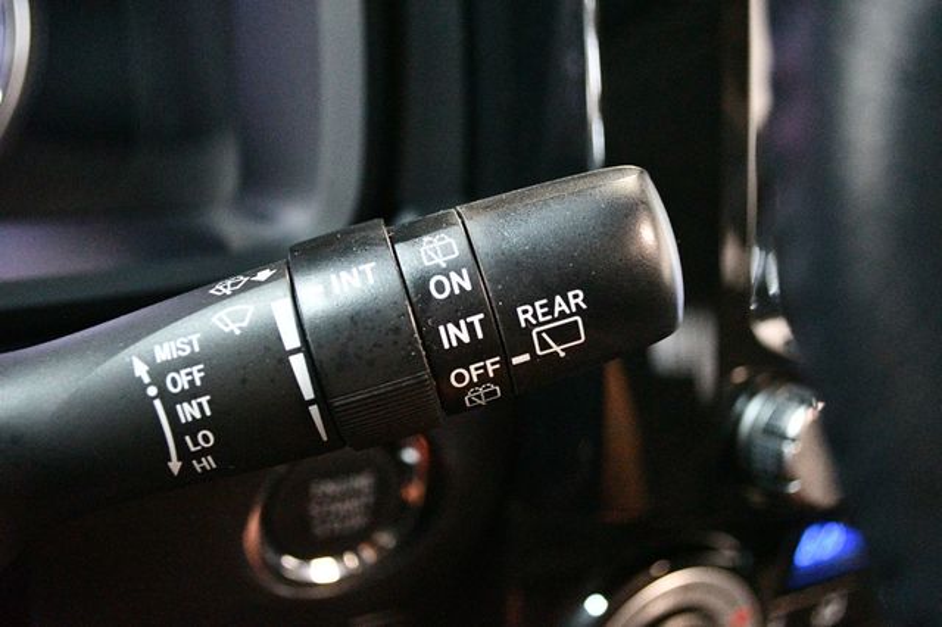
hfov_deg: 41.1
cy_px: 314
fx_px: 1255
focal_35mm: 48
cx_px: 471
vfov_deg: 28.0
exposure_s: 1/60
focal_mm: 32
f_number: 4.8
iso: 12800
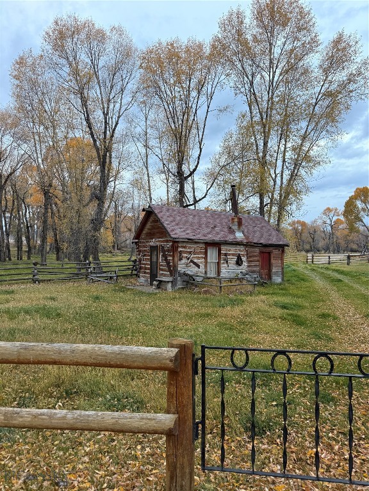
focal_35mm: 24
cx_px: 184
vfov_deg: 71.6
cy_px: 246
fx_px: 341
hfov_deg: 56.8
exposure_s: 1/60
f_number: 1.78
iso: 400
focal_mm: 6.76
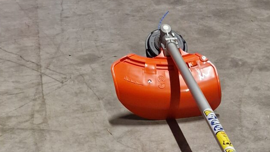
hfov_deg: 26.0
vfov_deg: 12.9
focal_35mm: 76
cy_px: 342
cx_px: 287
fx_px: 544
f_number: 1.8
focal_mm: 5.4
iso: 400
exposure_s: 1/100
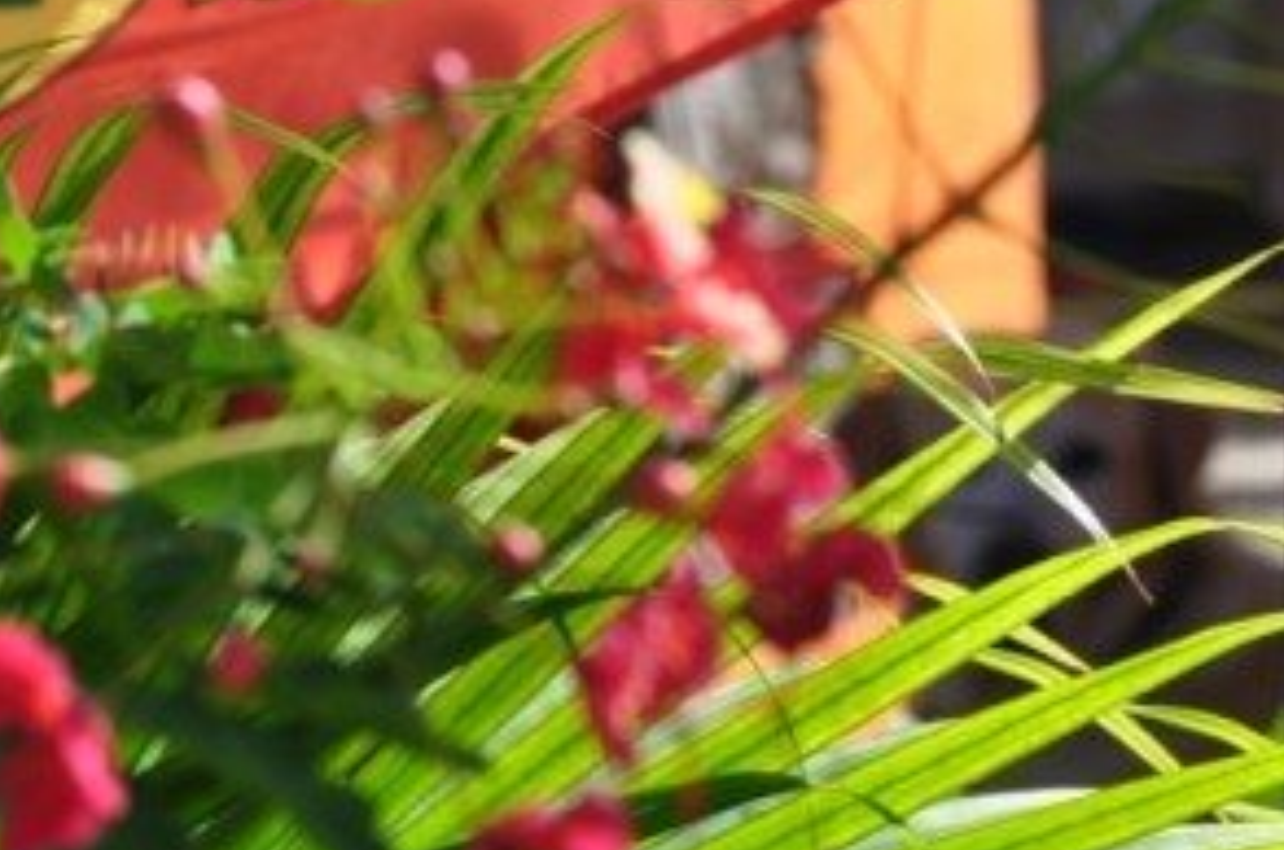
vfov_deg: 3.4
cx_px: 64
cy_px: -18
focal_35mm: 405
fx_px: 14424
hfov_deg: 5.1
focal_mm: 105
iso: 220
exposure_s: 1/250
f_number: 10
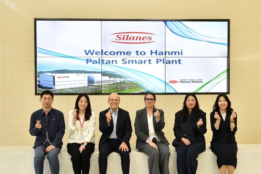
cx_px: 130
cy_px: 87
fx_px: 225
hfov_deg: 60.3
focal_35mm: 31
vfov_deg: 42.3
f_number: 4
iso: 250
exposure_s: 1/30
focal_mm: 31
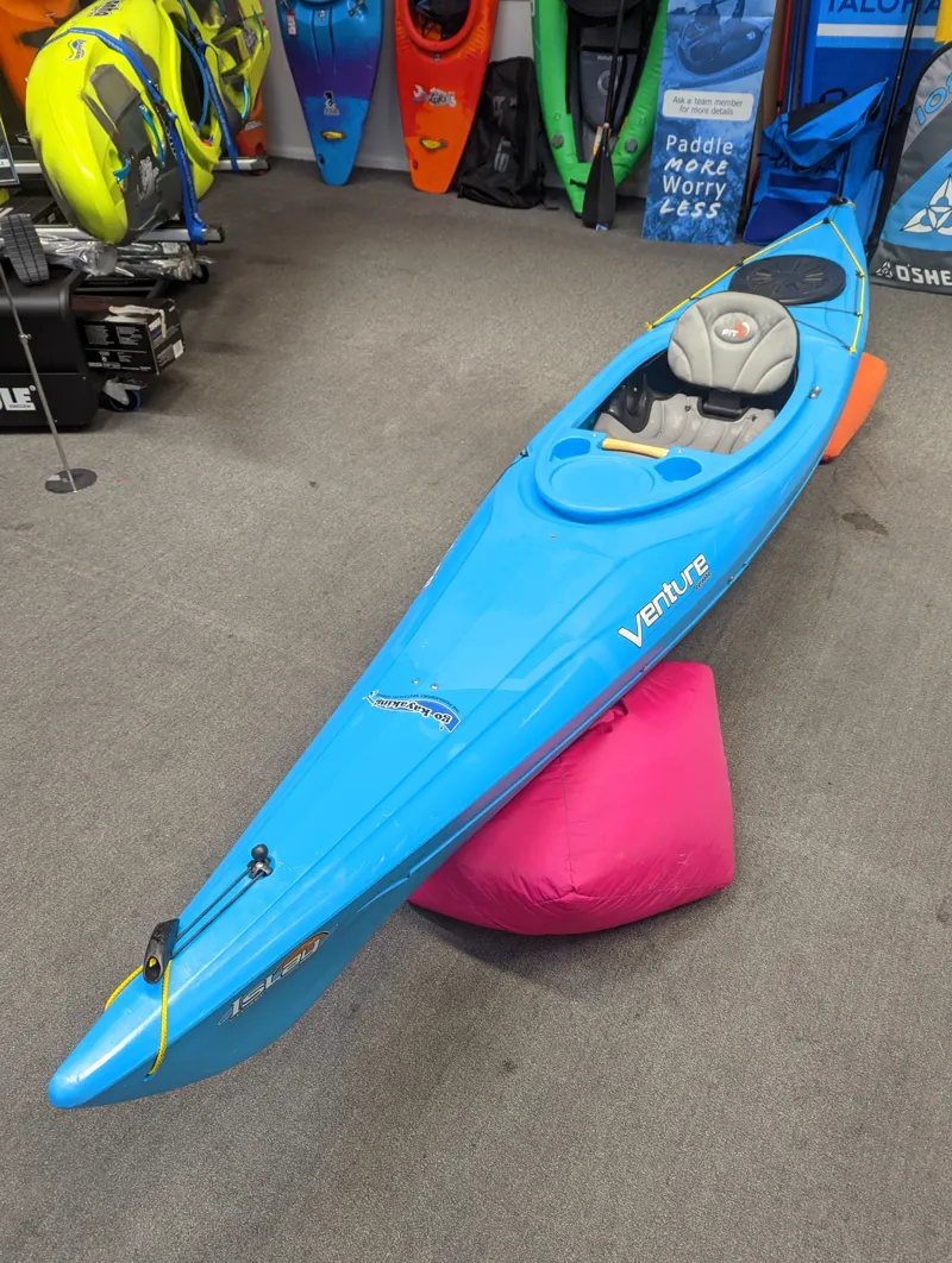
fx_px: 878
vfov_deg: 71.5
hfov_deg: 57.0
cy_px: 632
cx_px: 476
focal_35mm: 24
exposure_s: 1/25
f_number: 1.85
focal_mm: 6.81
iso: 113
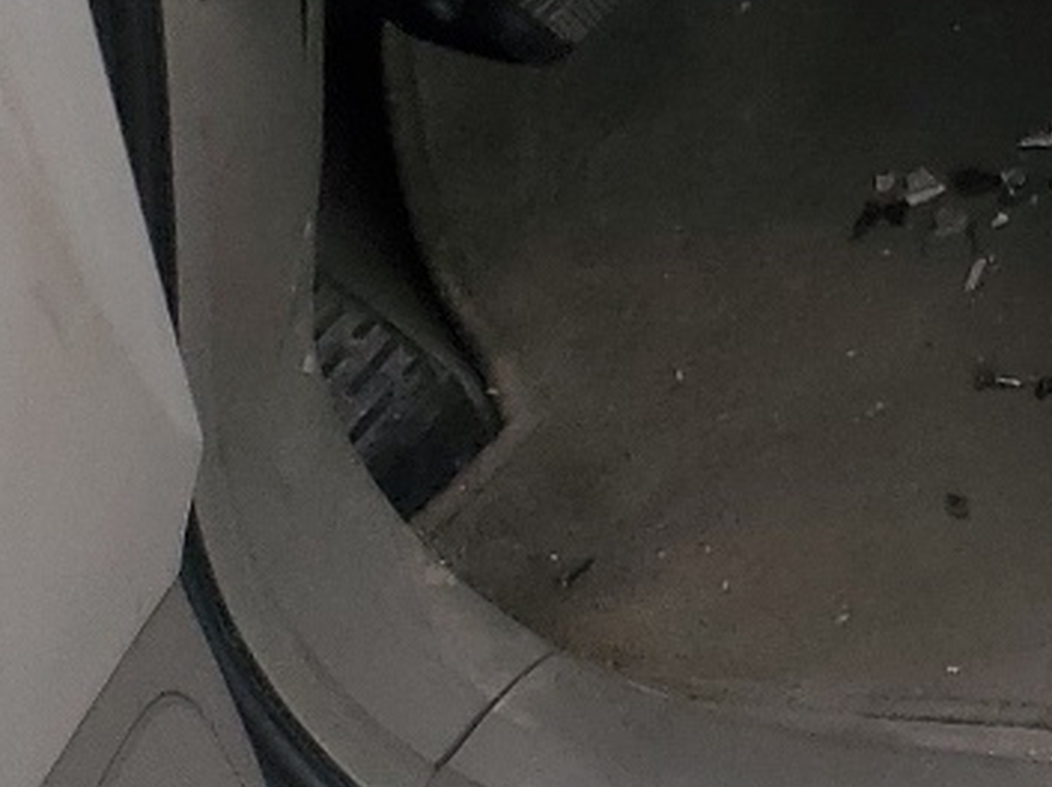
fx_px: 3582
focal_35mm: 118
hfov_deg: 13.3
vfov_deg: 11.6
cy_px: -629
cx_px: 2372
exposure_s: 1/250
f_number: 1.5
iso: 50
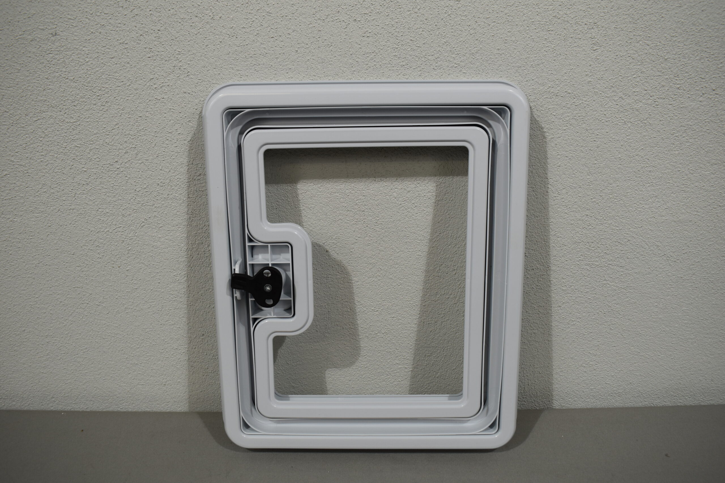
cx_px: 362
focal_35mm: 32
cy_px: 242
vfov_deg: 41.7
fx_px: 634
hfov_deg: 59.5
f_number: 5.6
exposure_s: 1/125
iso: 250
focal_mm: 21
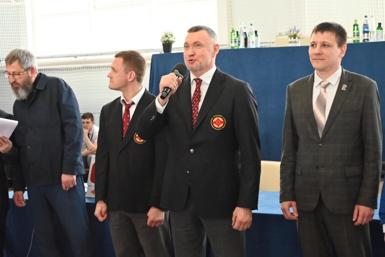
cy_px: 128
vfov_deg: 21.6
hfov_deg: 31.9
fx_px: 674
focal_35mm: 63
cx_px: 192
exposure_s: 1/200
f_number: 7.1
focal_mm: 42
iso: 6400
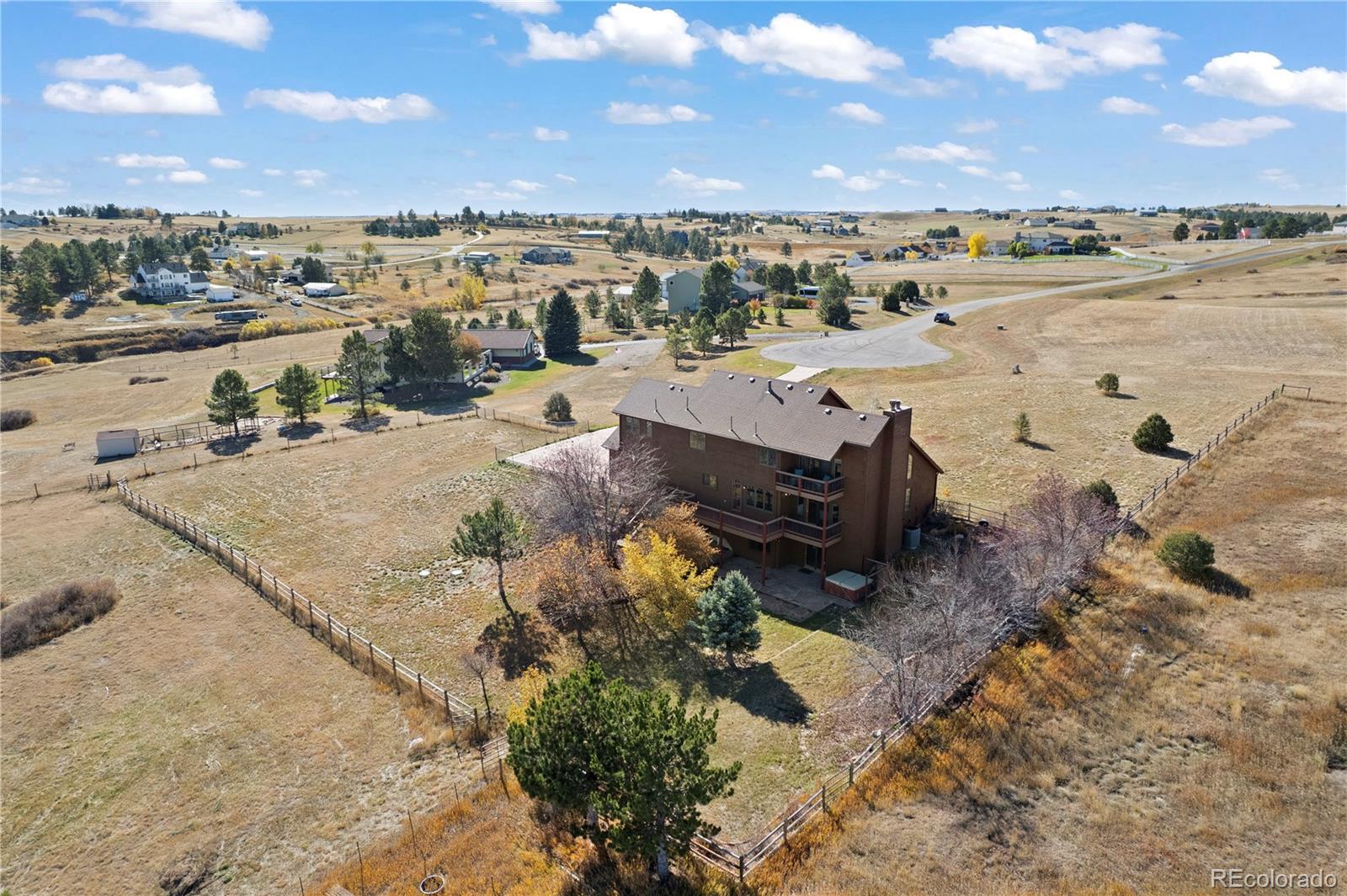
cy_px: 448
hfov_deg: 78.6
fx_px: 823
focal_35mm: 22
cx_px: 674
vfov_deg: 57.2
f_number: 2.8
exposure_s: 1/1000
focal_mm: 8.38
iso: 140
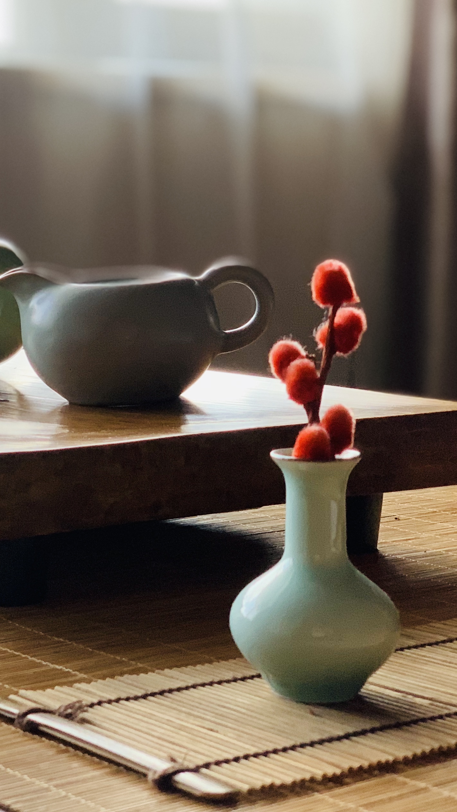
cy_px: 360
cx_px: -86
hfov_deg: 13.1
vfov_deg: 23.7
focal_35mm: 90
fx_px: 1938
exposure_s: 1/109
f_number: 2.4
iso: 125
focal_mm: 6
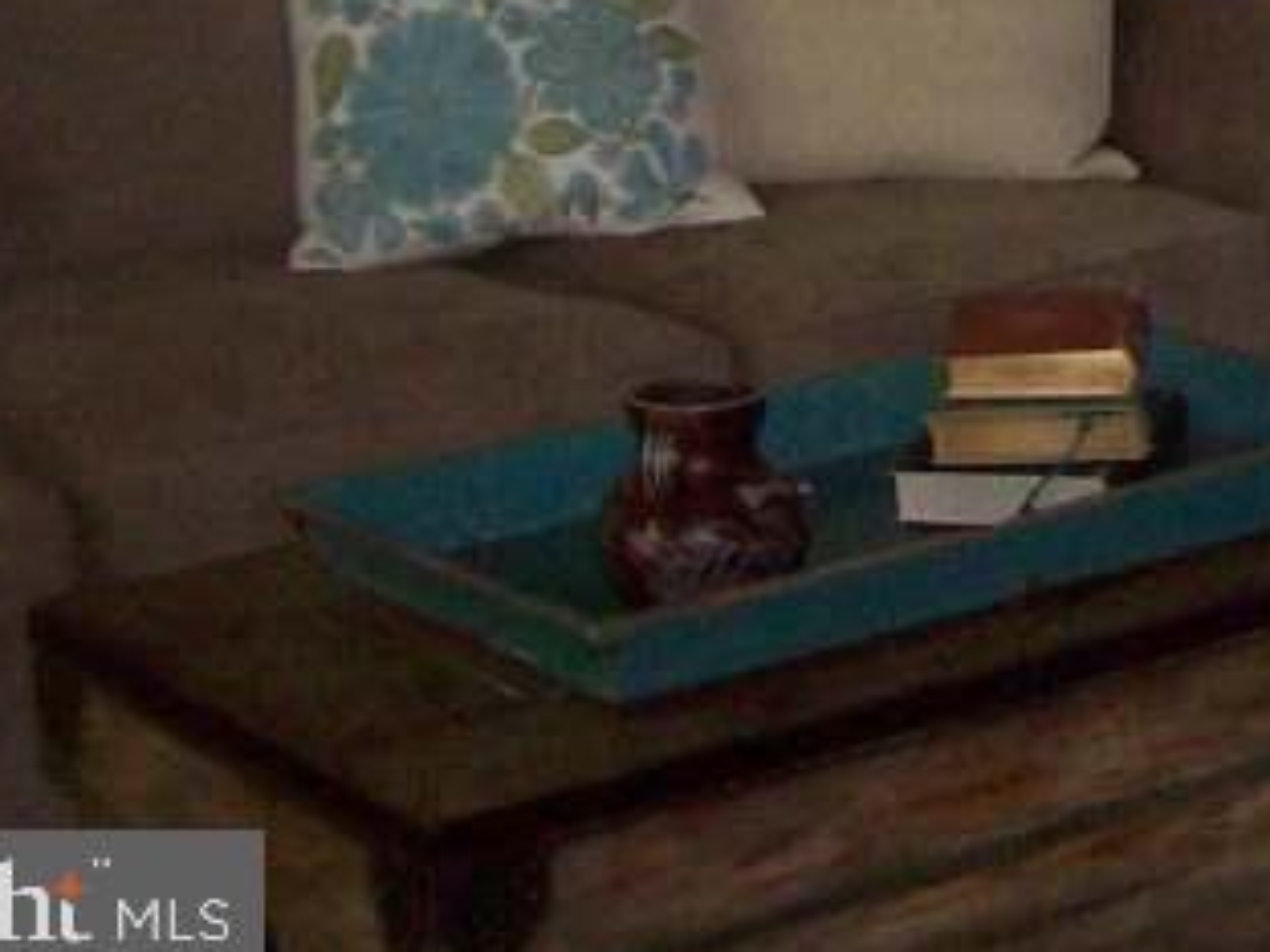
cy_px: -566
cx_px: 1840
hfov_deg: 15.5
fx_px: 4329
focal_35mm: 118
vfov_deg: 11.9
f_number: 2.7
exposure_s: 1/64
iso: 140
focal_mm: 6
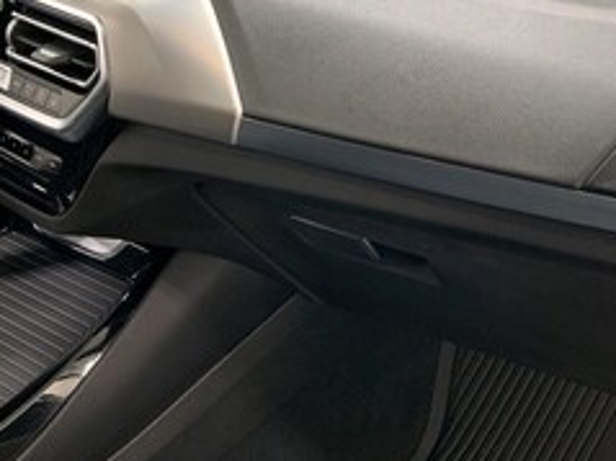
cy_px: 91
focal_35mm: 51
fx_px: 907
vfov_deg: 27.9
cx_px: 454
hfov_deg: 36.7
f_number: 1.8
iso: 32
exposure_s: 1/61
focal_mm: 3
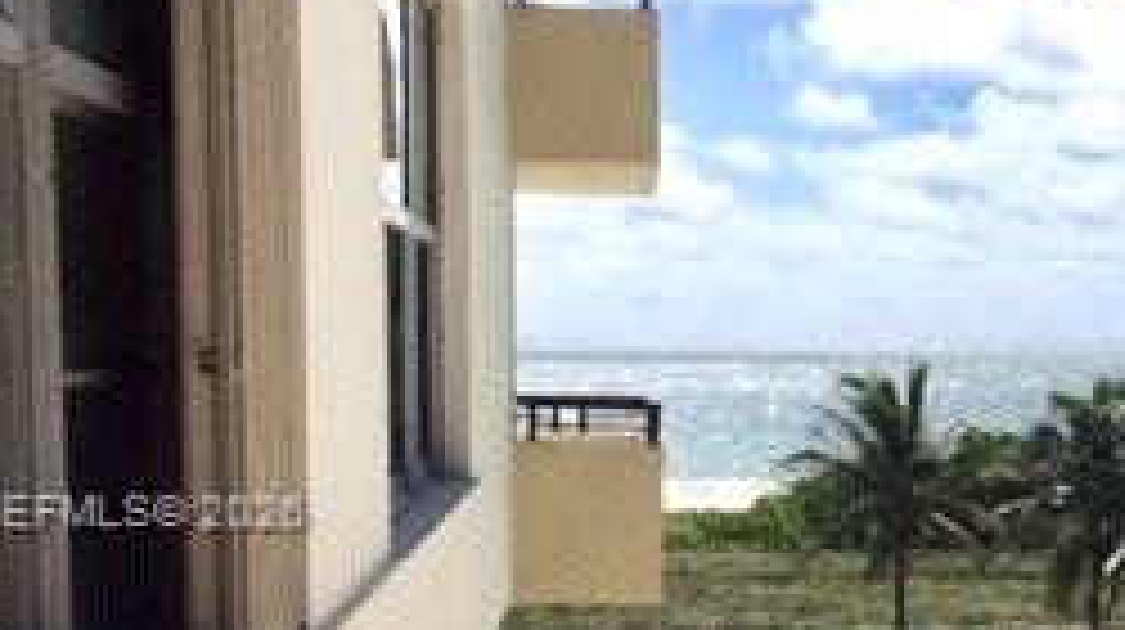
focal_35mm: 81
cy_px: 513
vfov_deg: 14.8
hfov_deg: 25.0
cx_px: 1130
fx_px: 2414
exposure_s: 1/5650
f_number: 2.2
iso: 32
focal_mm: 4.15
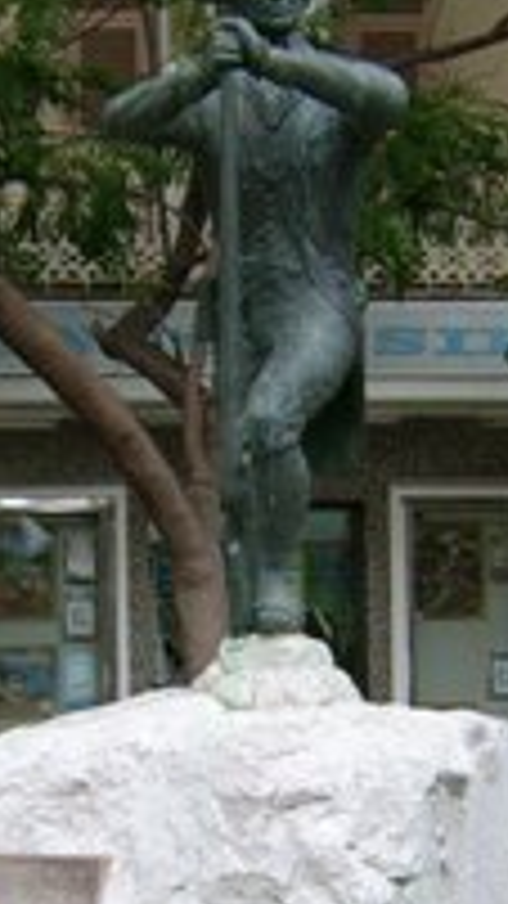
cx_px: 207
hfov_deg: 14.2
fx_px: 2036
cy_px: 711
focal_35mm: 85
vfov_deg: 24.7
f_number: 2.8
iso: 50
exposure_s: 1/104
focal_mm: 5.95
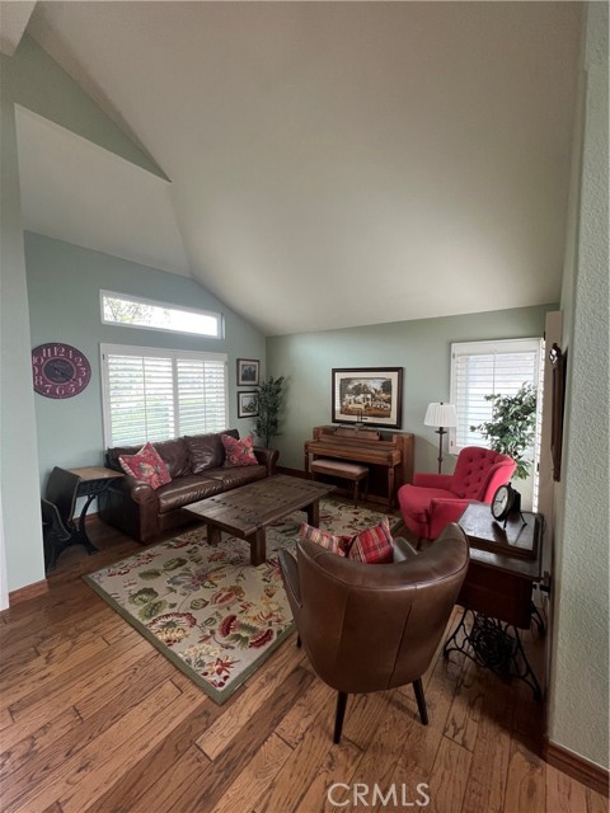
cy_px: 406
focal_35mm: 13
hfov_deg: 89.9
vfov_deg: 106.2
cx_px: 305
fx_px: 305
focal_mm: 1.57
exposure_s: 1/60
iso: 250
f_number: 1.8
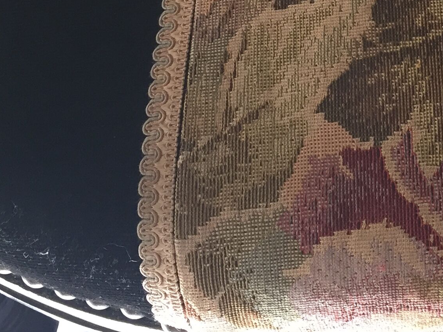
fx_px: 1075
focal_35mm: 84
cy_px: -66
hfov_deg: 22.5
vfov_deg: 16.8
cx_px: 426
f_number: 2.2
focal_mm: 4.15
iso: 50
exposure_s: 1/33
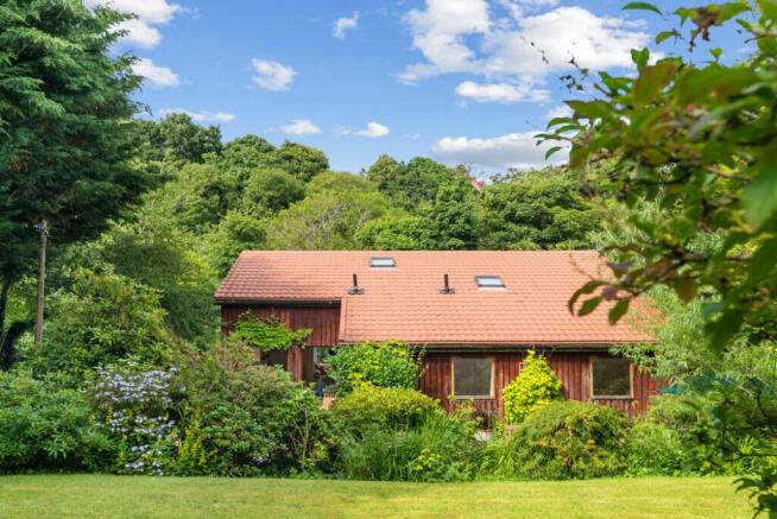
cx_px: 388
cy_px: 260
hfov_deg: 54.4
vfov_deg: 37.9
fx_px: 756
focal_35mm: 35
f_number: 9
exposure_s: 1/250
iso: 250
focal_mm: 35
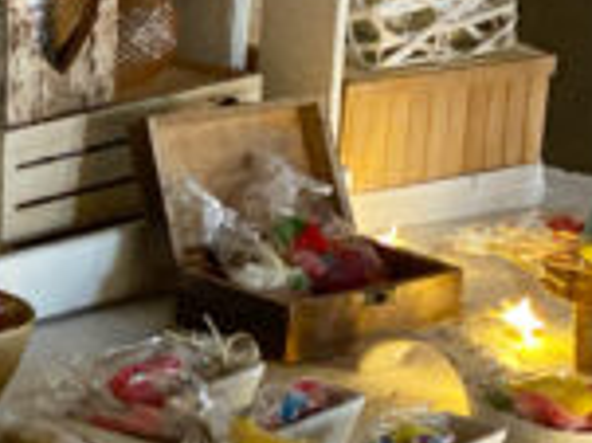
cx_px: -492
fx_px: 3264
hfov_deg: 9.8
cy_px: 353
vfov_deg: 7.8
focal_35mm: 191
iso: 125
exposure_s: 1/33
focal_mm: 6
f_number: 2
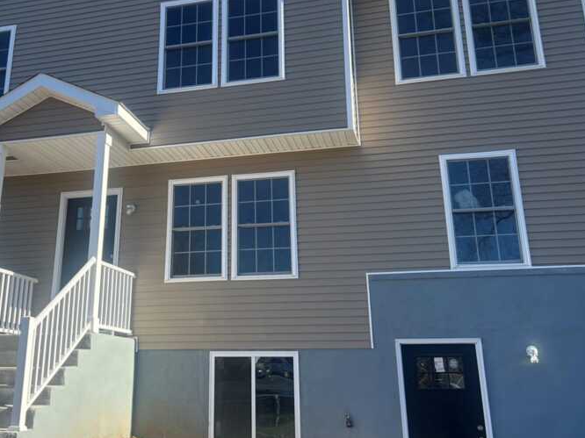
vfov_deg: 35.6
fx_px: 676
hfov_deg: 46.3
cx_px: 210
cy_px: 153
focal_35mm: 40
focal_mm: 5.7
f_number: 1.5
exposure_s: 1/1511
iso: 50
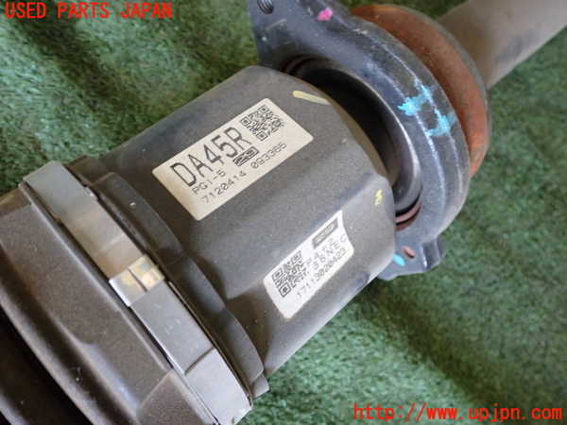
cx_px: 284
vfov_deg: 46.8
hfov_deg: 60.0
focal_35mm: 30
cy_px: 212
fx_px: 491
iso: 250
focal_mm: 5.4
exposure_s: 1/30
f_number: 2.3
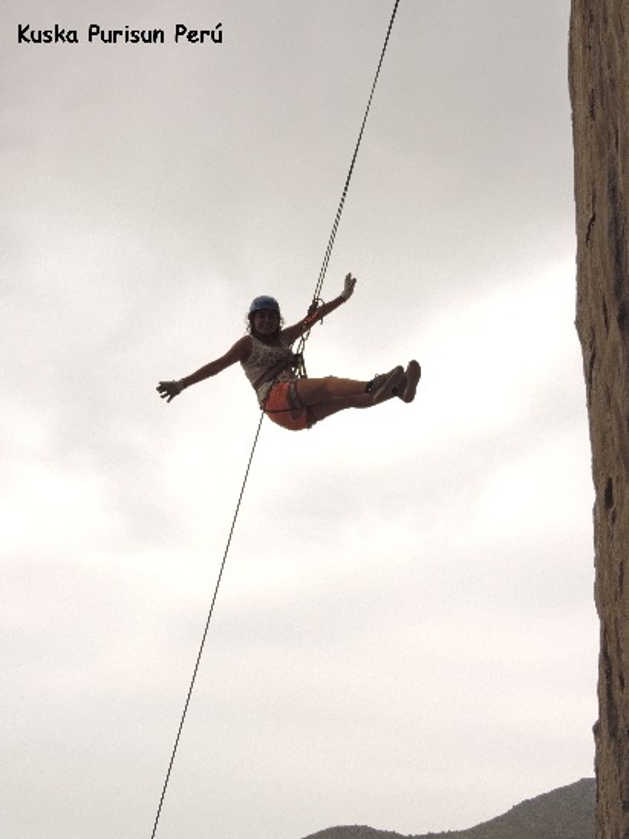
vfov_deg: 38.2
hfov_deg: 29.1
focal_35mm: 50
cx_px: 314
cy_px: 420
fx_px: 1211
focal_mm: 8.9
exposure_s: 1/640
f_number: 3.6
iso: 100
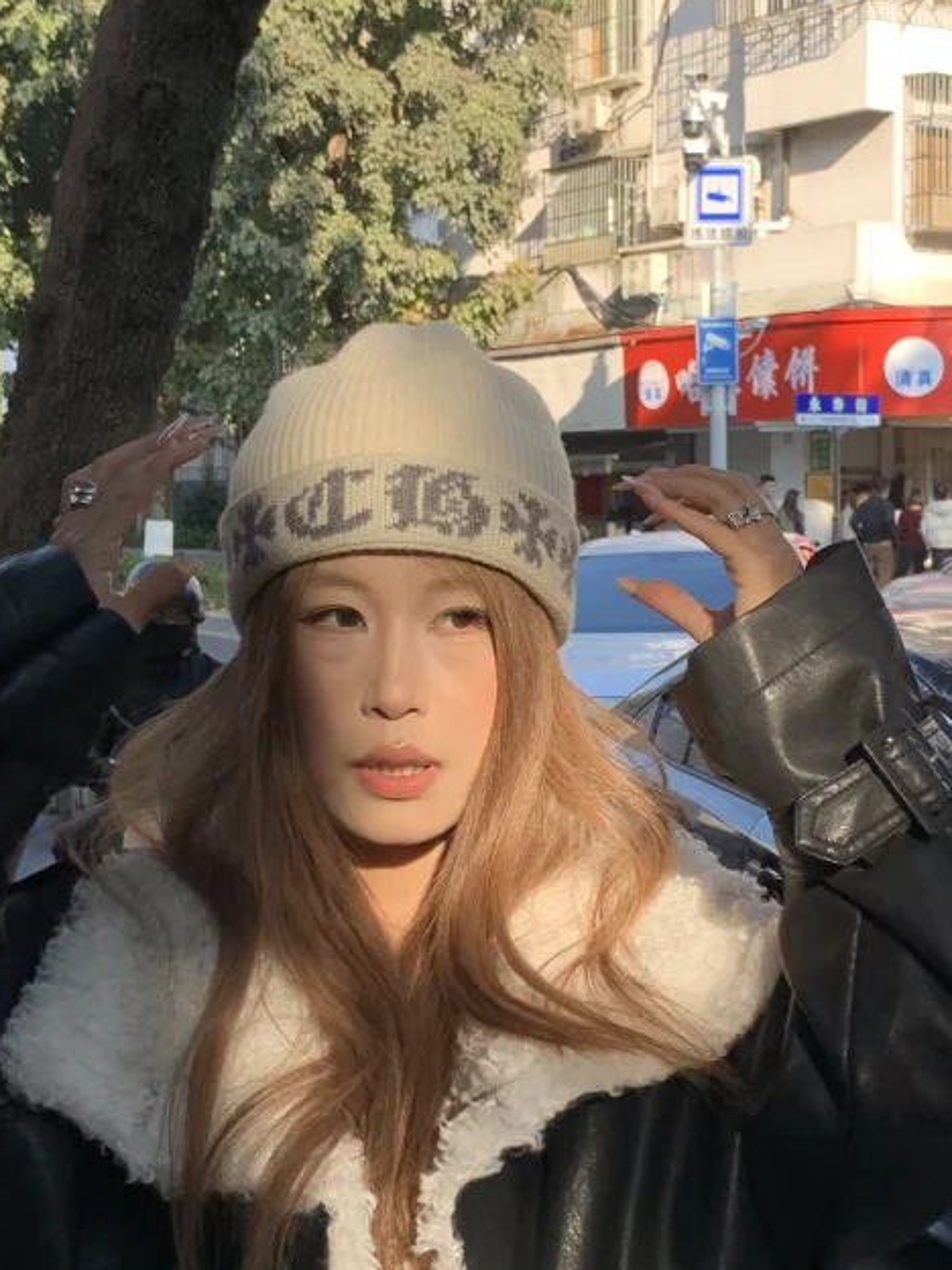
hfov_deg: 24.4
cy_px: 708
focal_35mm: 60
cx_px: 588
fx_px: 2200
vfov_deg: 32.2
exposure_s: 1/285
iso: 25
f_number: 1.8
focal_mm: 4.25
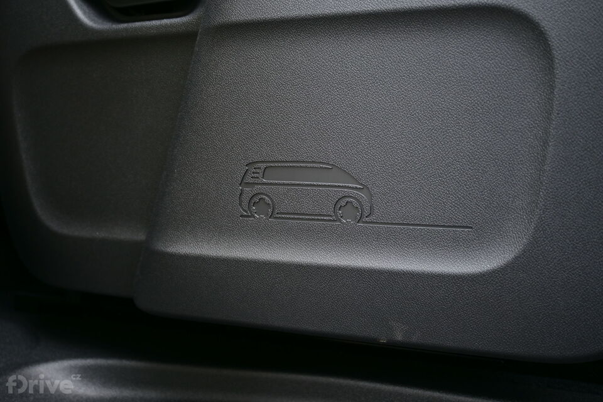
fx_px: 628
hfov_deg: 51.3
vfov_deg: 35.5
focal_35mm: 38
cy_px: 201
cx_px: 302
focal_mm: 25
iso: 180
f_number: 4.2
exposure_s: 1/40
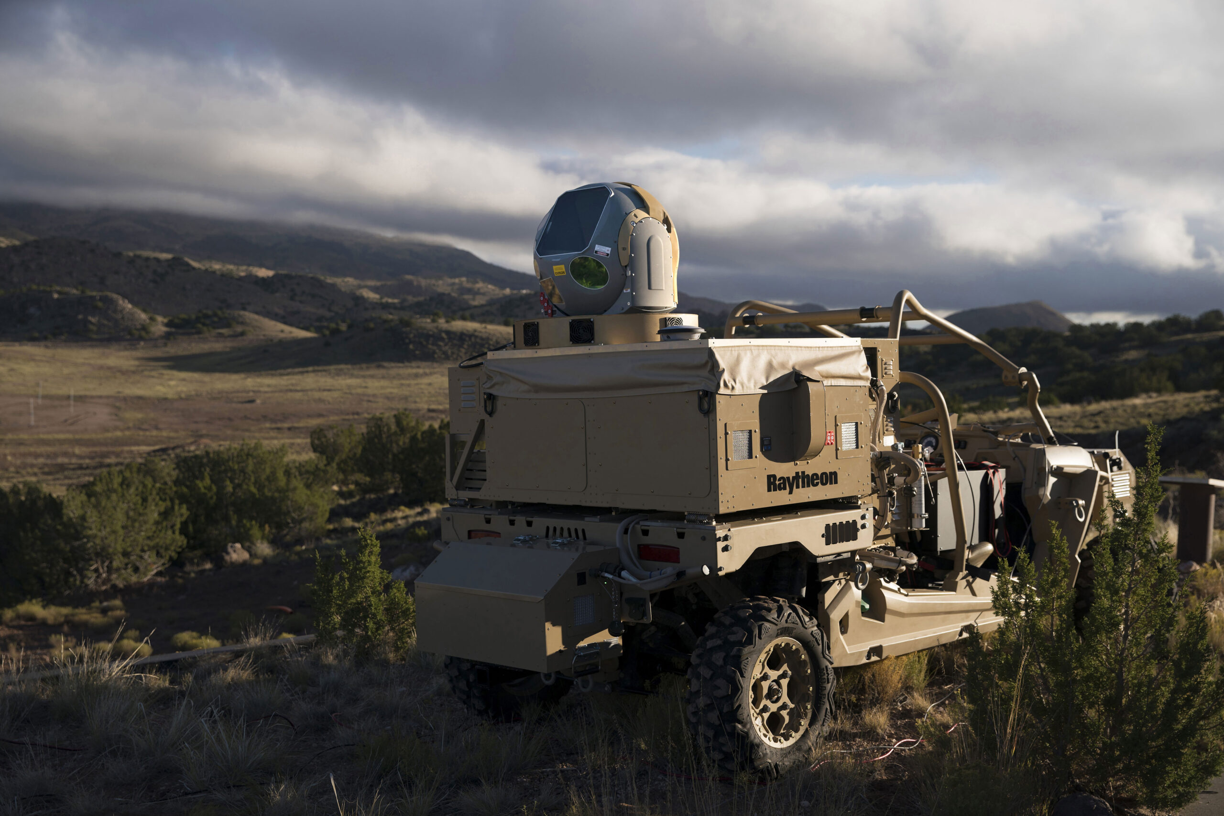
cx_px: 612
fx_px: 1496
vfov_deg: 30.5
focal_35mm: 44
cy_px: 408
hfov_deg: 44.5
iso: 200
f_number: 4
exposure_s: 1/2000
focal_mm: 44
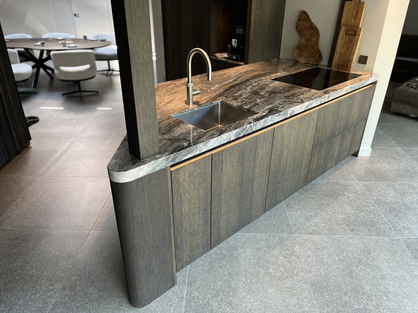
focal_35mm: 26
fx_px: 314
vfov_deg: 53.1
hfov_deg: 67.3
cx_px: 209
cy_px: 156
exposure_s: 1/121
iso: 125
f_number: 1.6
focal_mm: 5.1
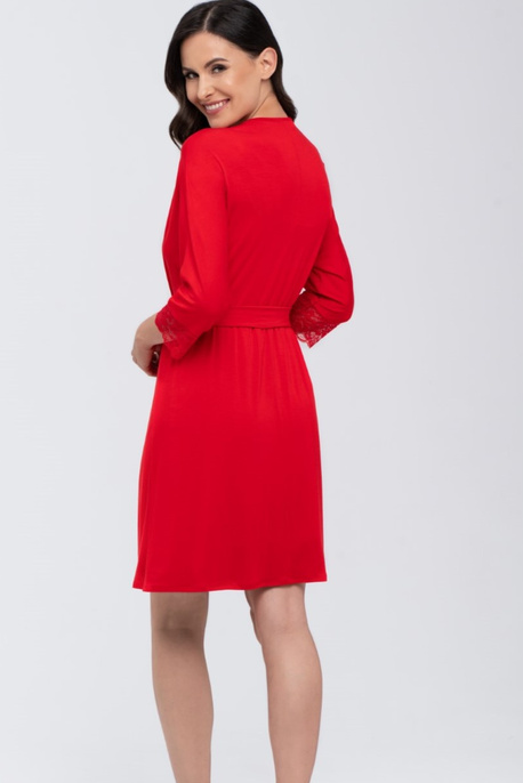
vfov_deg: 16.1
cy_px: 446
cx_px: 216
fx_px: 2765
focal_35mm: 127
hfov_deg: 10.8
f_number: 9
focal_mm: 105
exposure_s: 1/125
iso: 100
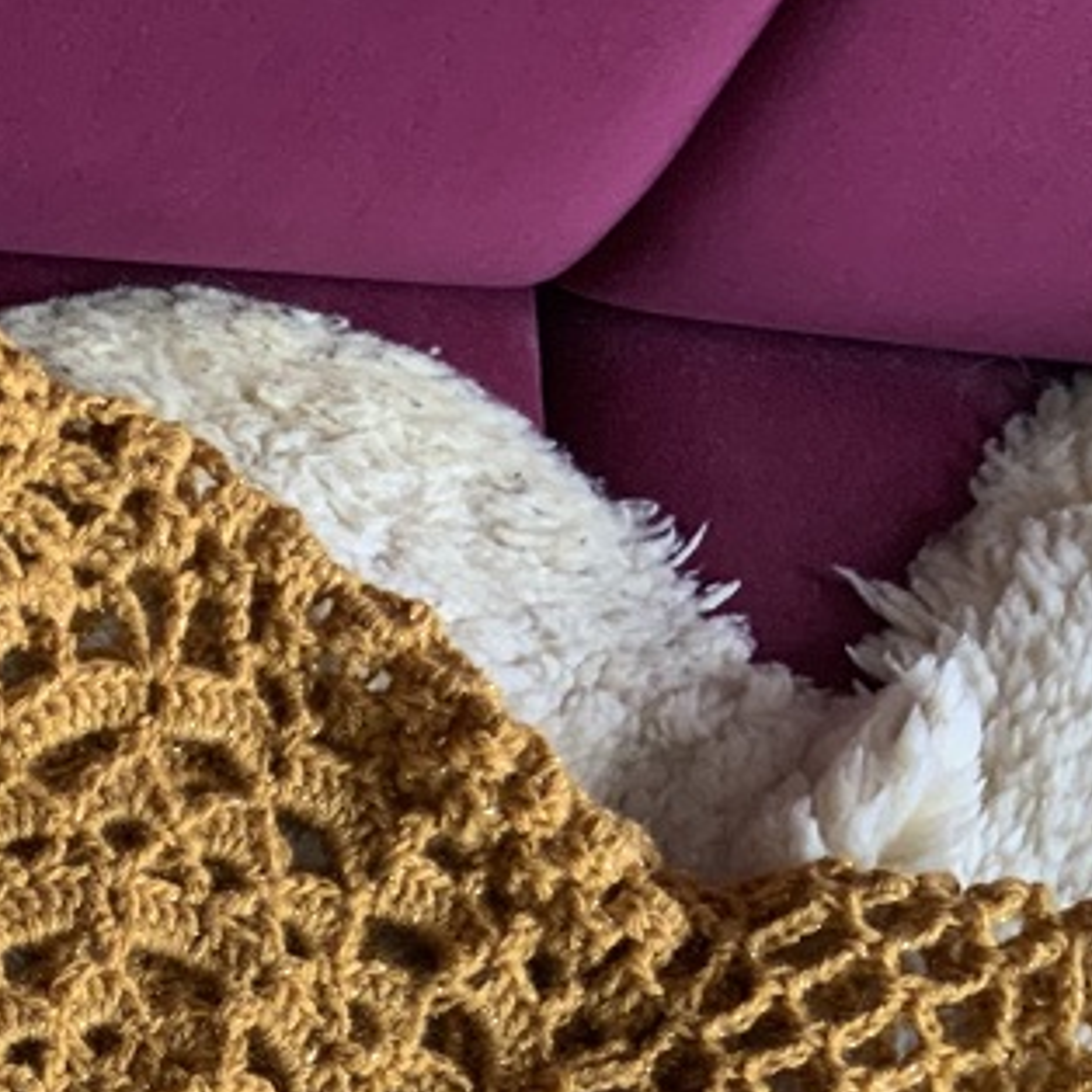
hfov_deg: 17.8
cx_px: -565
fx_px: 3105
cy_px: 1349
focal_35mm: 87
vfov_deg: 18.8
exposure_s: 1/100
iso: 64
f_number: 1.8
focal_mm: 3
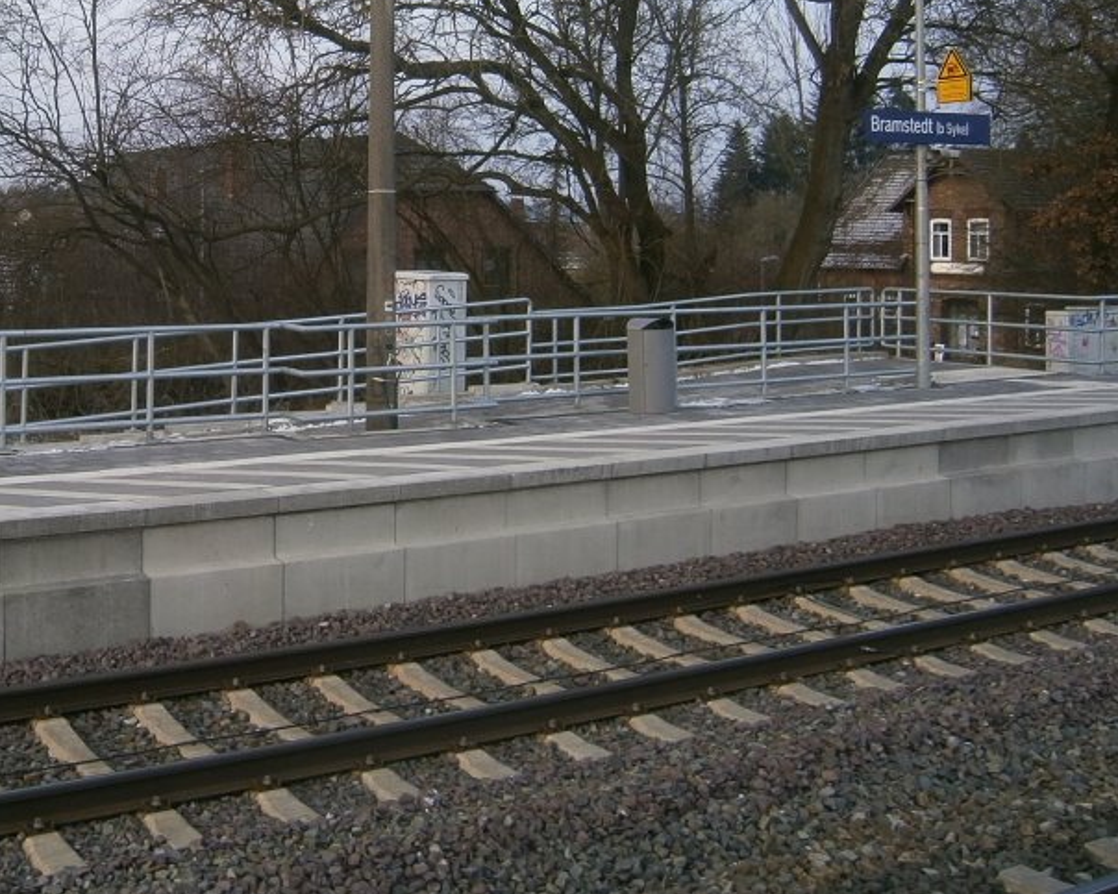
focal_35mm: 43
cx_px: 233
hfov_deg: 41.2
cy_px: 213
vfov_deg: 34.1
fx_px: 1423
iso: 80
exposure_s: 1/250
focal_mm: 4.7
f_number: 2.8
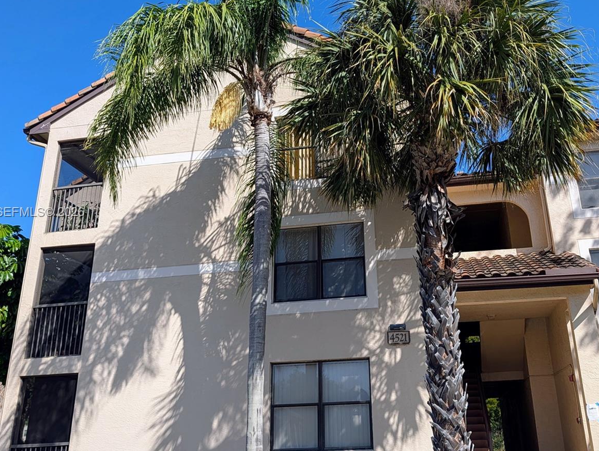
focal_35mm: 33
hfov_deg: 55.1
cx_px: 335
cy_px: 213
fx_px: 572
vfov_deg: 43.0
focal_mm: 6.9
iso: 25
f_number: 1.68
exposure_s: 1/1314
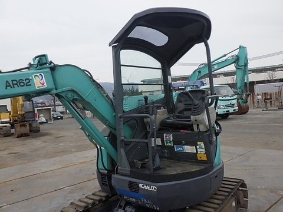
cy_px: 106
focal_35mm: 28
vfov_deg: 49.7
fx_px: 229
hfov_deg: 63.4
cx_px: 142
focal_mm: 5
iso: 250
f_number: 4.2
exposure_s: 1/1000
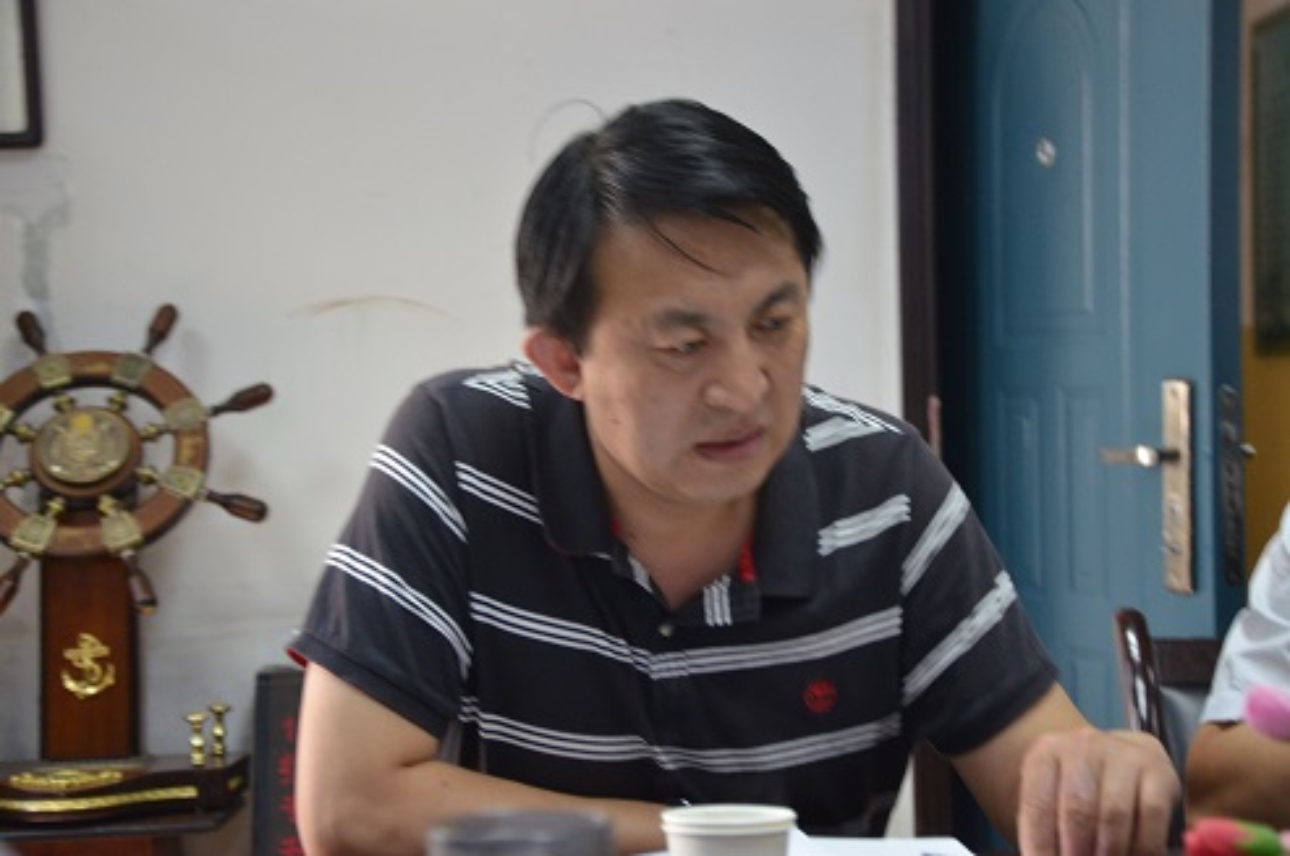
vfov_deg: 17.4
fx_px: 2790
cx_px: 645
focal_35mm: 78
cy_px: 428
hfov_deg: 26.0
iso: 1600
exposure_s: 1/25
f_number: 5
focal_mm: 52
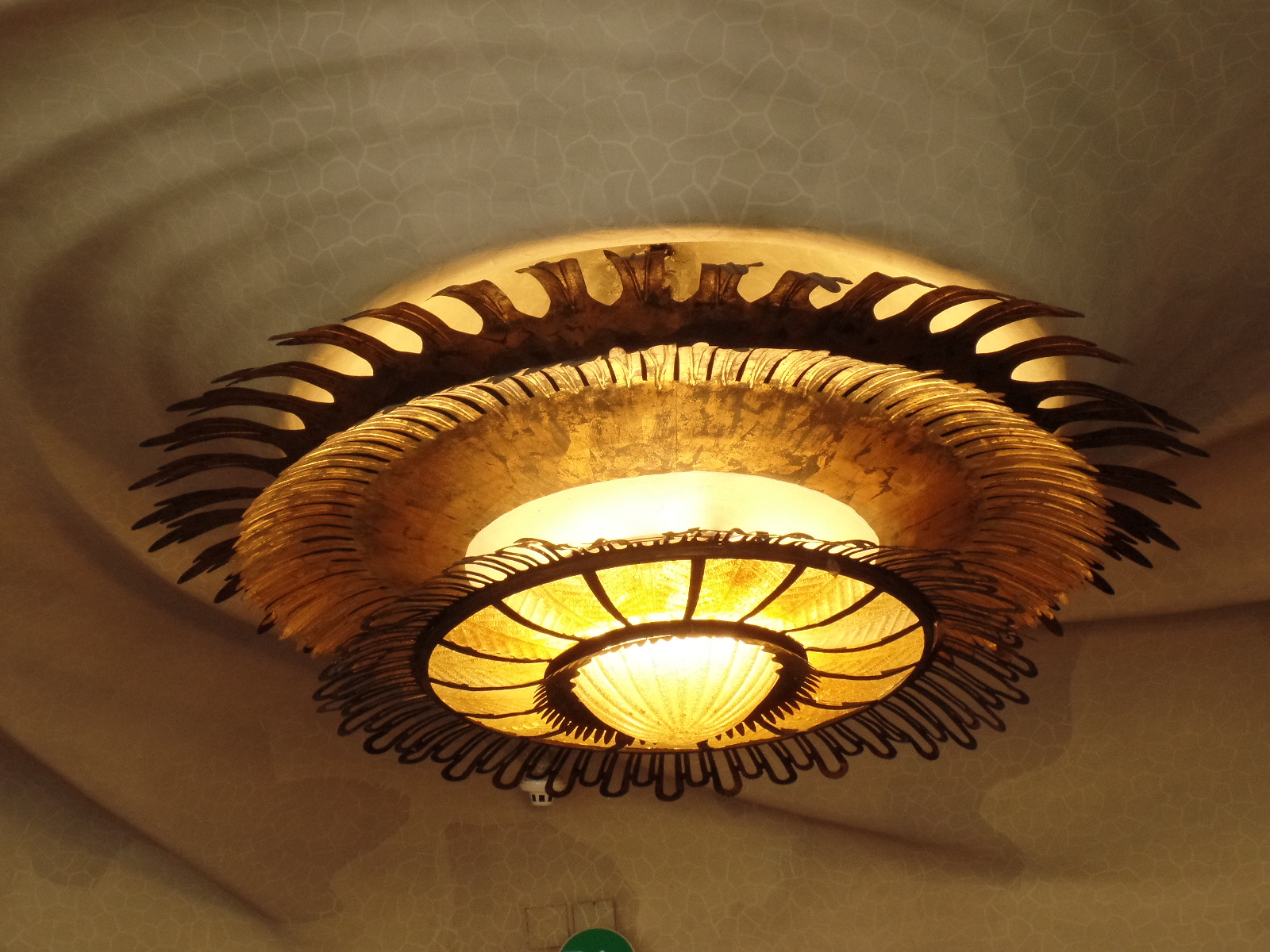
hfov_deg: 30.3
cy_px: 476
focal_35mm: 64
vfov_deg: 22.9
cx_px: 635
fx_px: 2348
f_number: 6.3
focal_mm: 11.4
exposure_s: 1/30
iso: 400
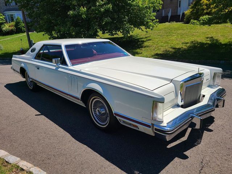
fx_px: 174
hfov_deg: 67.3
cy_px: 87
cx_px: 116
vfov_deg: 53.1
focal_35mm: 26
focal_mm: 5.4
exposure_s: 1/3809
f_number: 1.8
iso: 40
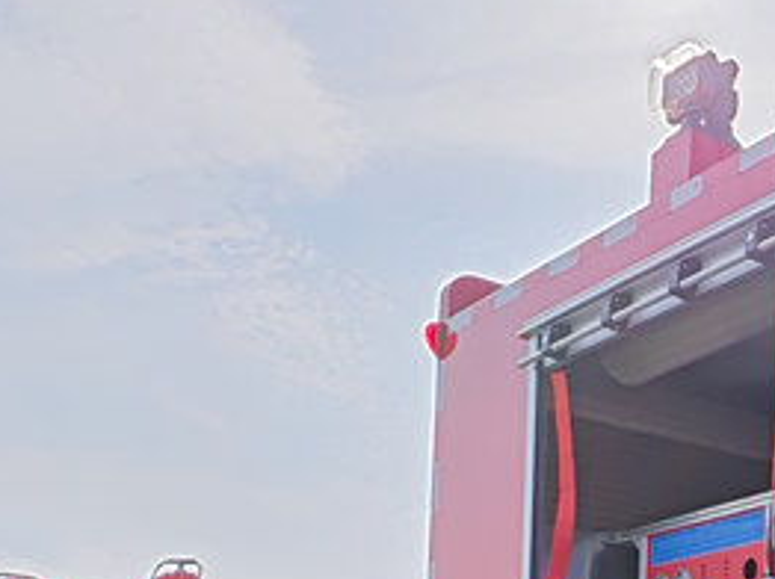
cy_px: 681
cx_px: 1074
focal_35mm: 55
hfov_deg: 27.5
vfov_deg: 24.3
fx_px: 1230
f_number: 2
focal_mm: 1.82
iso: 50
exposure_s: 1/750
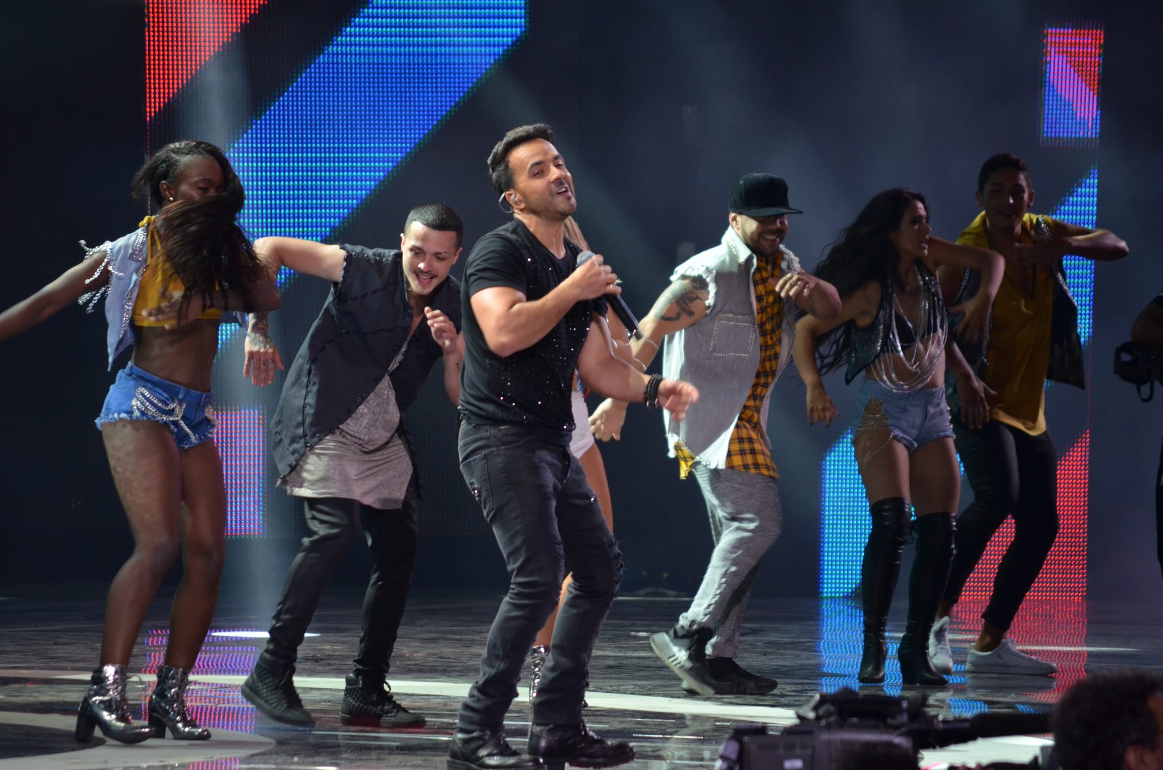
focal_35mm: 270
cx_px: 582
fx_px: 8704
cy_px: 385
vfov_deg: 5.1
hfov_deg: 7.6
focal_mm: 180
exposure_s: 1/125
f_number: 5.6
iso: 800
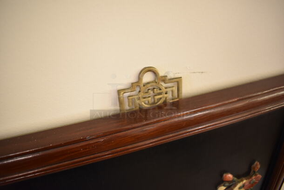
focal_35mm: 27
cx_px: 142
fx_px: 213
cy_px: 95
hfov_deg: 67.3
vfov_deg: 48.0
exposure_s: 1/60
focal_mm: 18
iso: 1000
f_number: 4
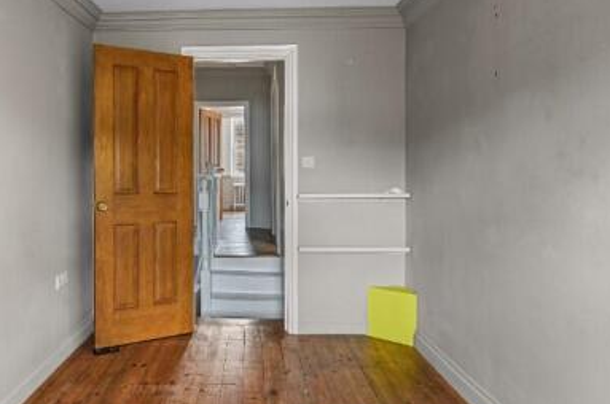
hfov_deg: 72.8
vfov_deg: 52.9
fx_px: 406
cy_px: 185
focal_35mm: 24
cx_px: 236
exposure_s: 1
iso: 400
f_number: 8
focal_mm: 14
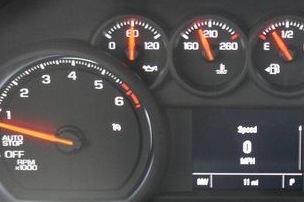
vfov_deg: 13.9
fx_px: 827
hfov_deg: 20.6
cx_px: 243
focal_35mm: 98
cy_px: 96
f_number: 4
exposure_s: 1/8
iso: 3200
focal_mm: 31
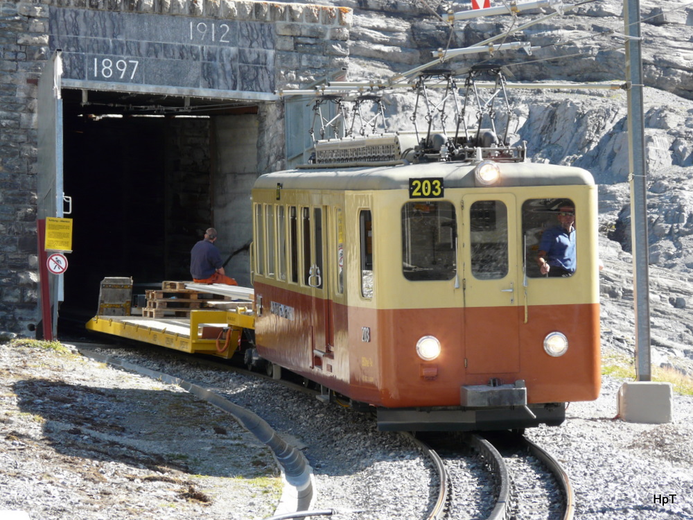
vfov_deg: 7.4
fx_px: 4044
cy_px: 260
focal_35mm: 202
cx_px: 346
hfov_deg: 9.8
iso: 100
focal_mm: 33.2
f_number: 4
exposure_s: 1/200
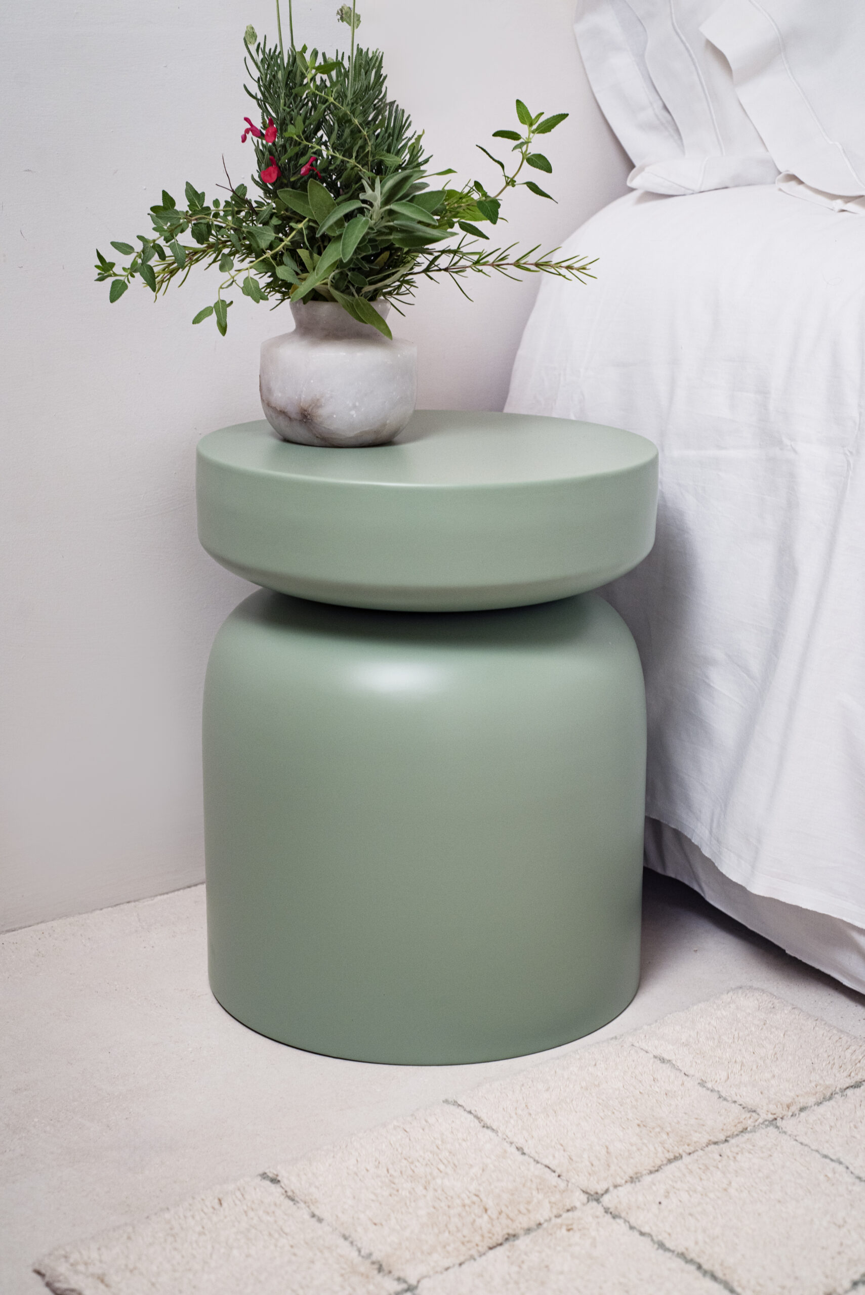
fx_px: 1800
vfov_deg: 39.6
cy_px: 648
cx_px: 432
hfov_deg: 27.0
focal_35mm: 50
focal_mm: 50
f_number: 5.6
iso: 400
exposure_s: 1/60
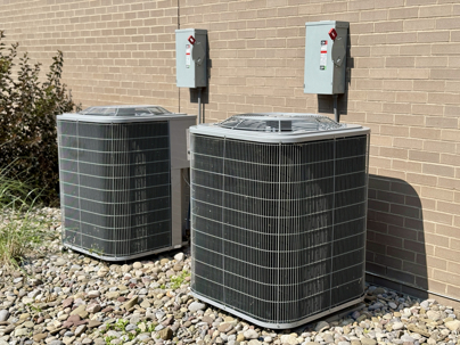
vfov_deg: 30.3
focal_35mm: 48
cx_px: 230
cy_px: 172
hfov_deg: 39.7
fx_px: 638
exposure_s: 1/4878
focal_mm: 6.76
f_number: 1.78
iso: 80
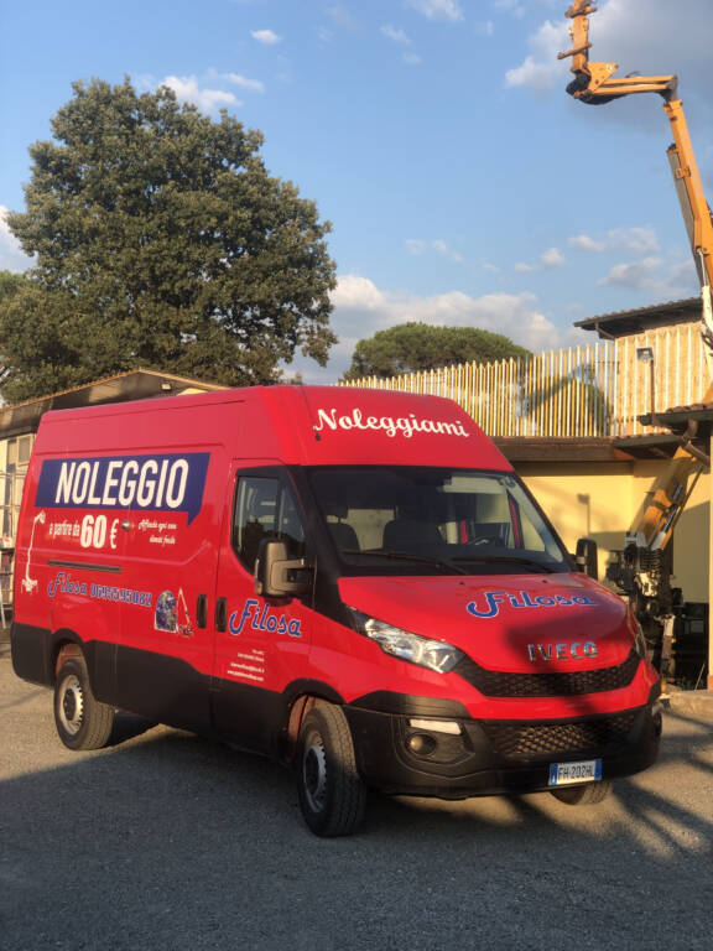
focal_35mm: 52
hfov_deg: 28.0
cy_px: 476
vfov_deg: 36.8
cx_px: 356
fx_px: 1428
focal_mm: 6
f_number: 2.4
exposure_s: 1/358
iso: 16
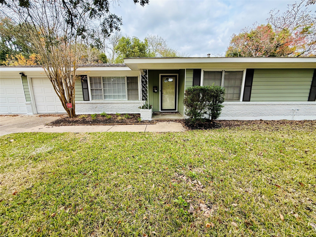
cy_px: 118
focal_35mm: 14
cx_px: 158
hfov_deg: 102.1
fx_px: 128
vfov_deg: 85.7
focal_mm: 2.22
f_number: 2.2
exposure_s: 1/150
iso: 50
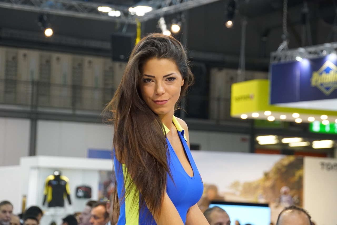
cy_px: 112
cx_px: 168
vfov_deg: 9.7
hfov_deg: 14.5
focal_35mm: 141
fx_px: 1320
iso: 2000
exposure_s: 1/160
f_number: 5.6
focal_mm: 94
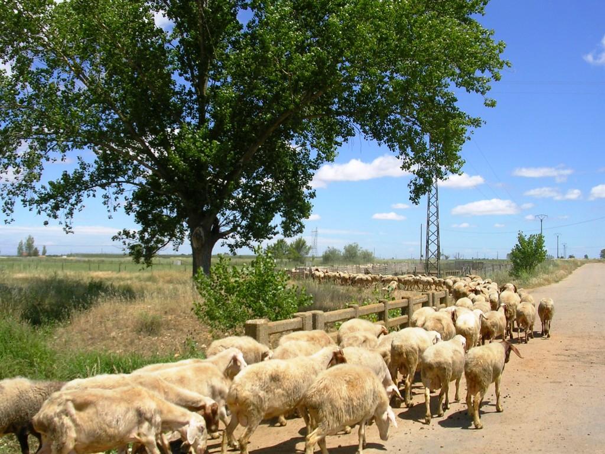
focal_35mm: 38
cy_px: 227
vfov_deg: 37.7
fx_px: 664
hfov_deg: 49.0
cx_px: 302
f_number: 5.6
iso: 50
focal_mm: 5.8
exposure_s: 1/326
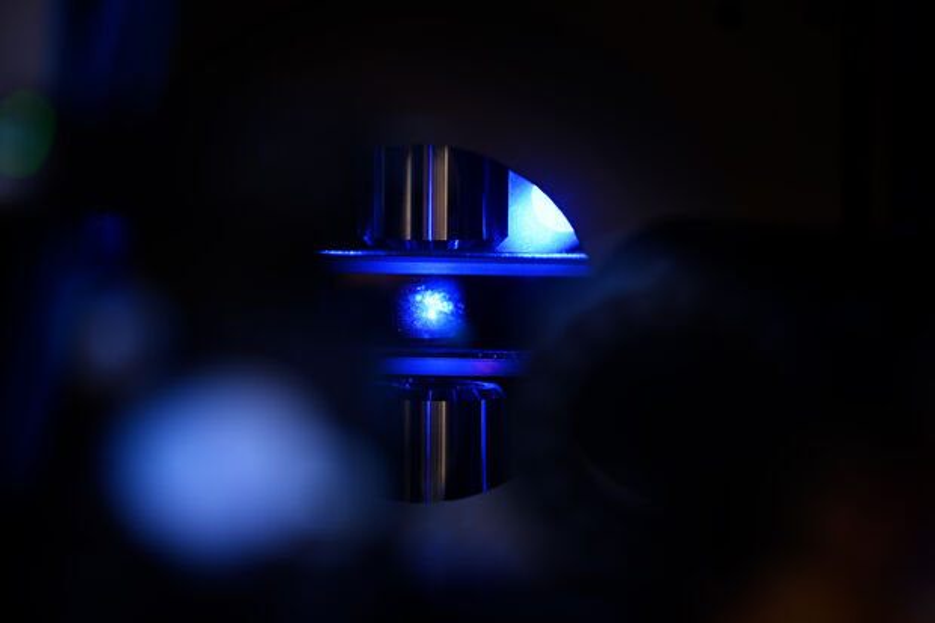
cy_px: 312
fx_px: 5193
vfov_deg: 6.9
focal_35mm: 200
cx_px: 468
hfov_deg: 10.3
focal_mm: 200
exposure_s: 1/30
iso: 320
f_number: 4
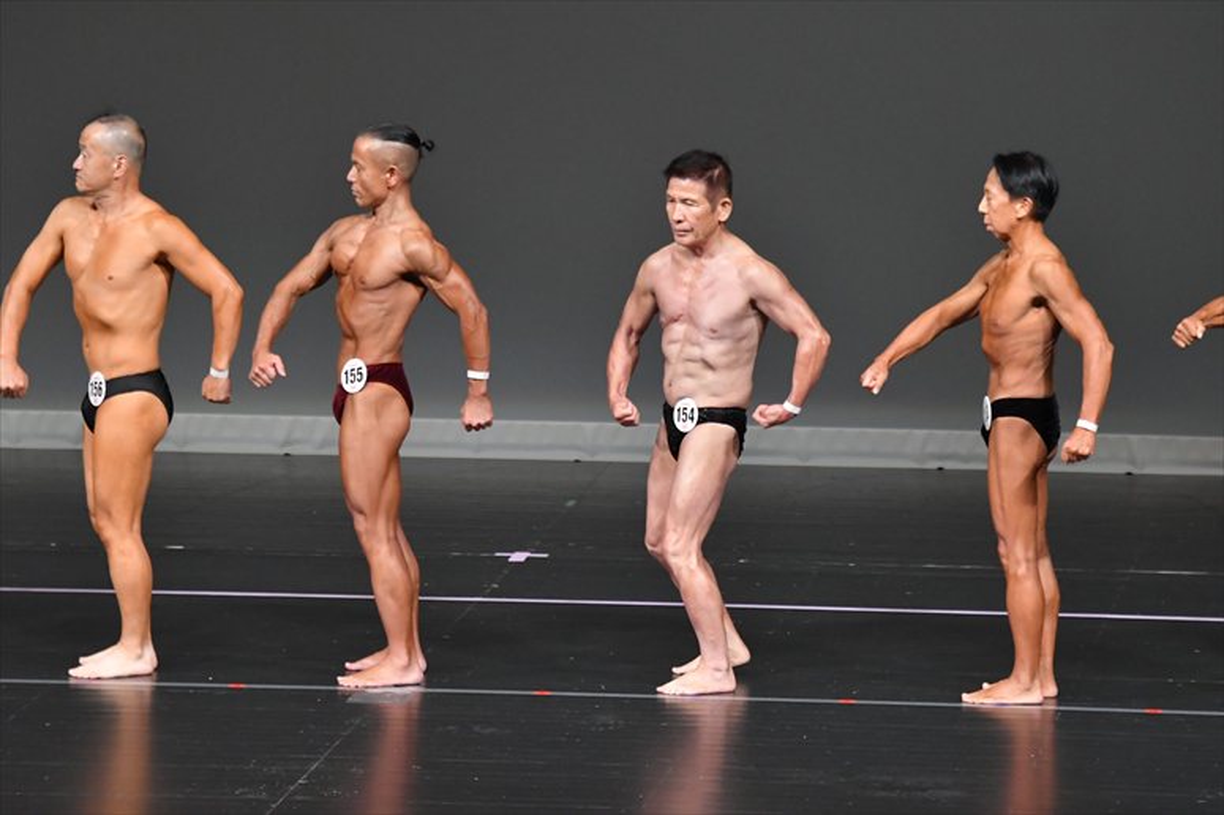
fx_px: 9685
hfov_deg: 7.2
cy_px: 408
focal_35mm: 285
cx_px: 612
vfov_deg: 4.8
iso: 4000
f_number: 5.6
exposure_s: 1/400
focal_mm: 190
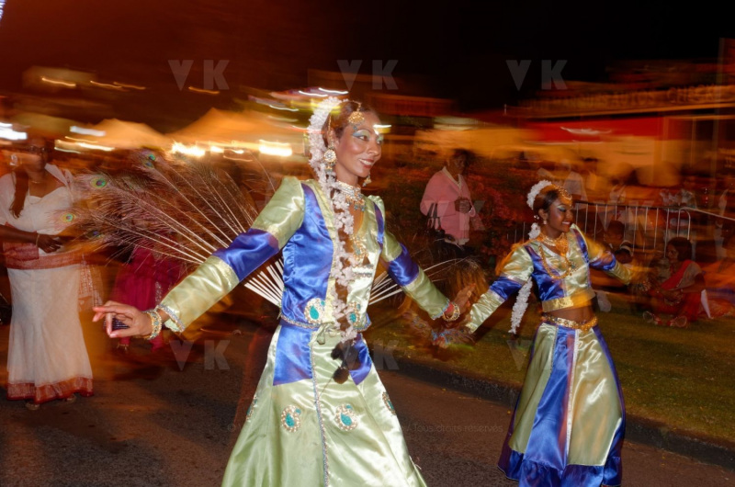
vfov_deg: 36.7
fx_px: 734
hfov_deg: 53.2
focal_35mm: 36
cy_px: 244
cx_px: 368
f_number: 5.6
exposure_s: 1/4
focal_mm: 24
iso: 400
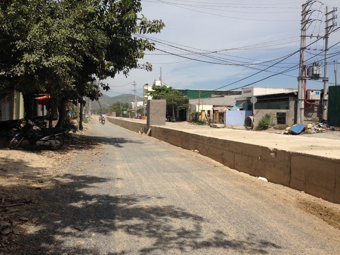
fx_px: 324
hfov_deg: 55.4
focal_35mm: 33
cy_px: 128
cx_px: 170
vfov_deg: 42.9
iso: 50
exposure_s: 1/2710
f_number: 2.4
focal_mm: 4.12
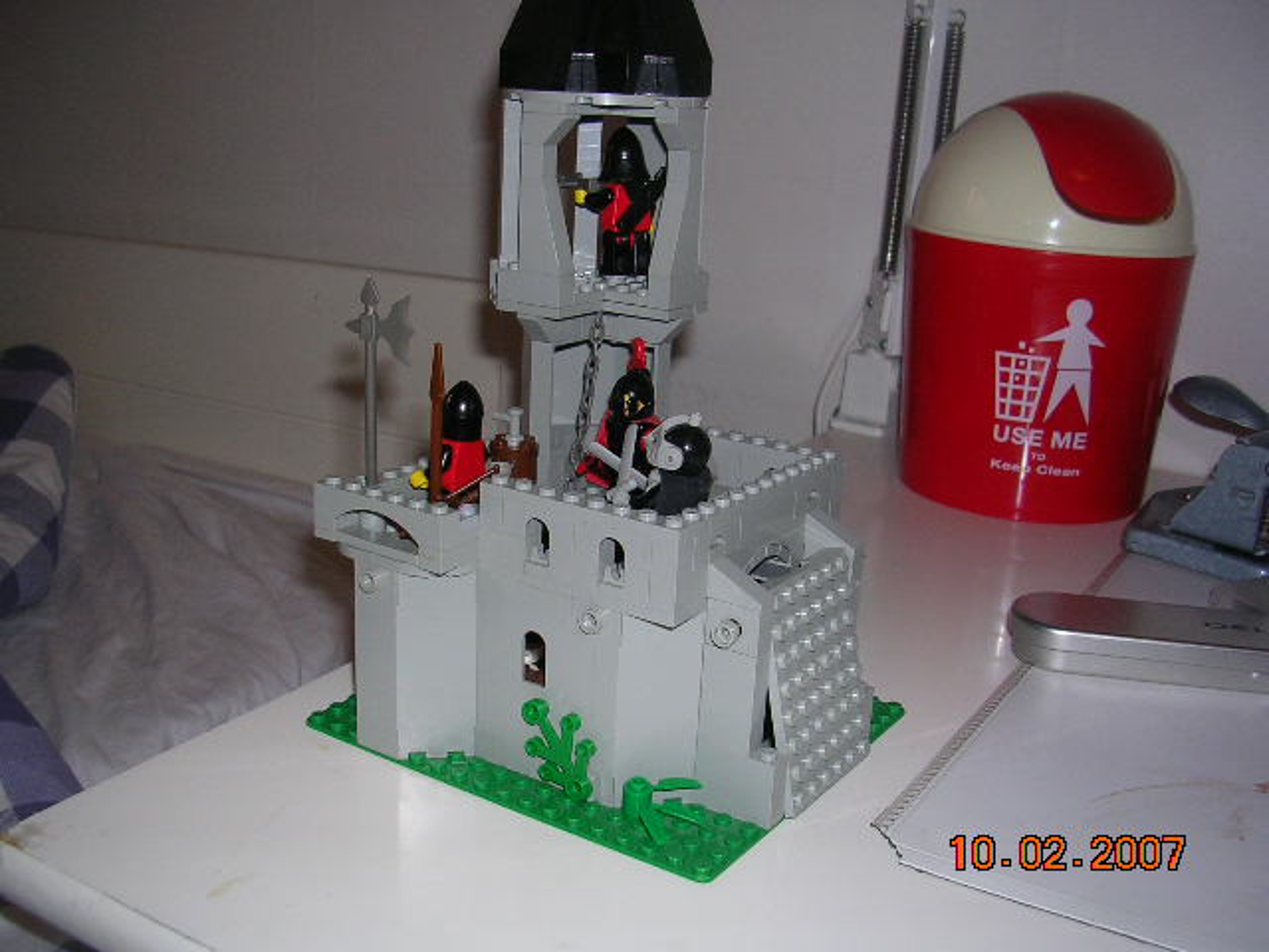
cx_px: 634
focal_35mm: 38
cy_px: 476
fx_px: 1393
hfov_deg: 49.0
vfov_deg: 37.7
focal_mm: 5.8
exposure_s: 1/60.1
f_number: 2.8
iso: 50
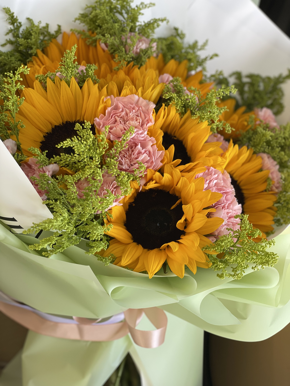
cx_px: 145
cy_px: 193
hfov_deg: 28.0
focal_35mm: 52
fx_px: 581
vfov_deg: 36.8
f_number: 2
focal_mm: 6
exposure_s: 1/122
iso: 50
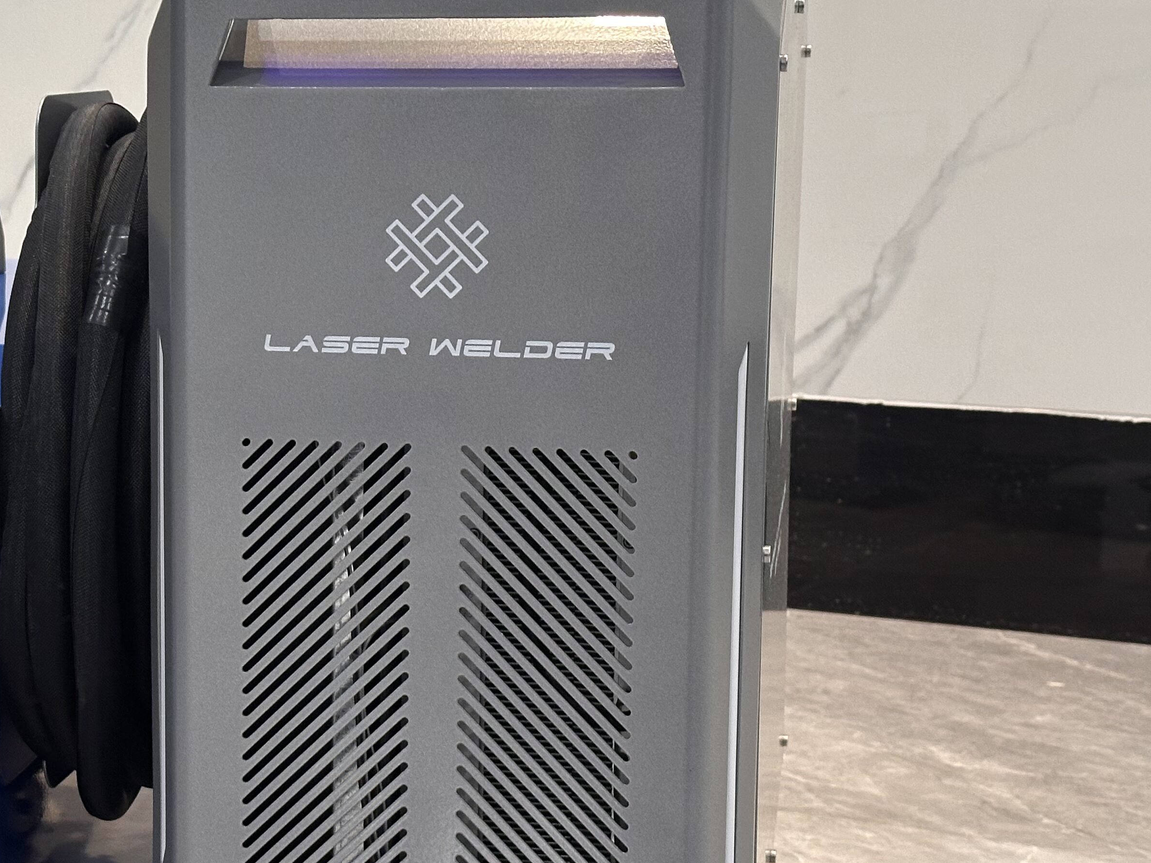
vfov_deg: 18.2
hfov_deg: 23.8
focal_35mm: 81
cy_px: 473
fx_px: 2693
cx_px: 240
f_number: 1.78
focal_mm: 6.86
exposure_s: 1/50
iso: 250
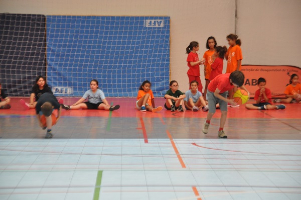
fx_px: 1315
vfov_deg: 8.7
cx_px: 150
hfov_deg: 13.1
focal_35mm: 158
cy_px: 100
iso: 1600
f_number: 5.6
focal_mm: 105
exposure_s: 1/125
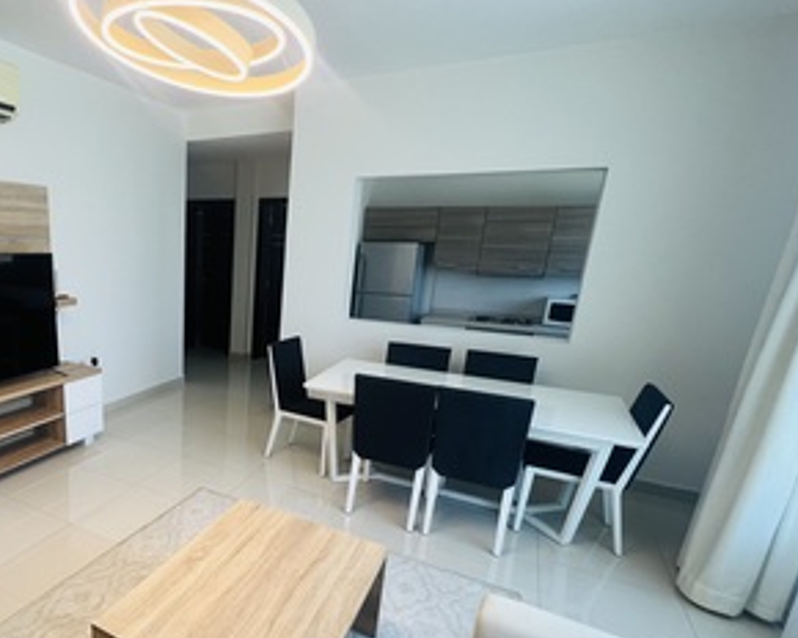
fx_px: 472
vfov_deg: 67.5
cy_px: 378
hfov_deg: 75.1
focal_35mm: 20
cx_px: 208
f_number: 1.8
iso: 100
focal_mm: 1.57
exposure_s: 1/99
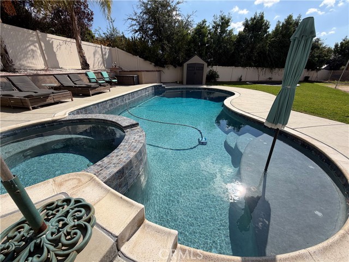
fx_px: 141
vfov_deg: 85.7
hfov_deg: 102.1
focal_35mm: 14
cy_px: 131
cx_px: 174
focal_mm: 2.22
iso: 20
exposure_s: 1/1001
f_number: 2.2
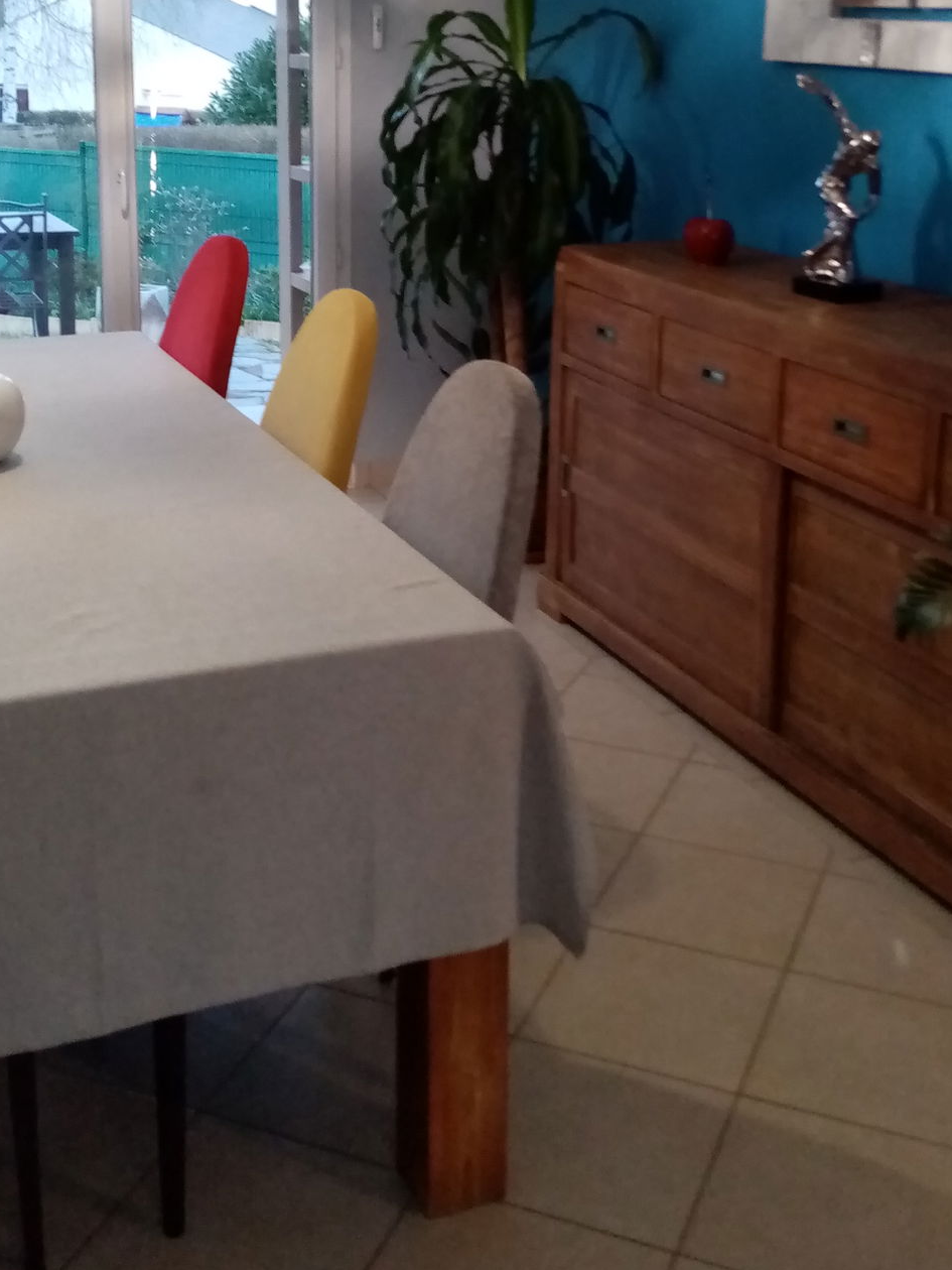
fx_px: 1613
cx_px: 440
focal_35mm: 44
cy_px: 332
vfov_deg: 41.8
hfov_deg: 32.9
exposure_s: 1/25
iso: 635
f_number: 1.8
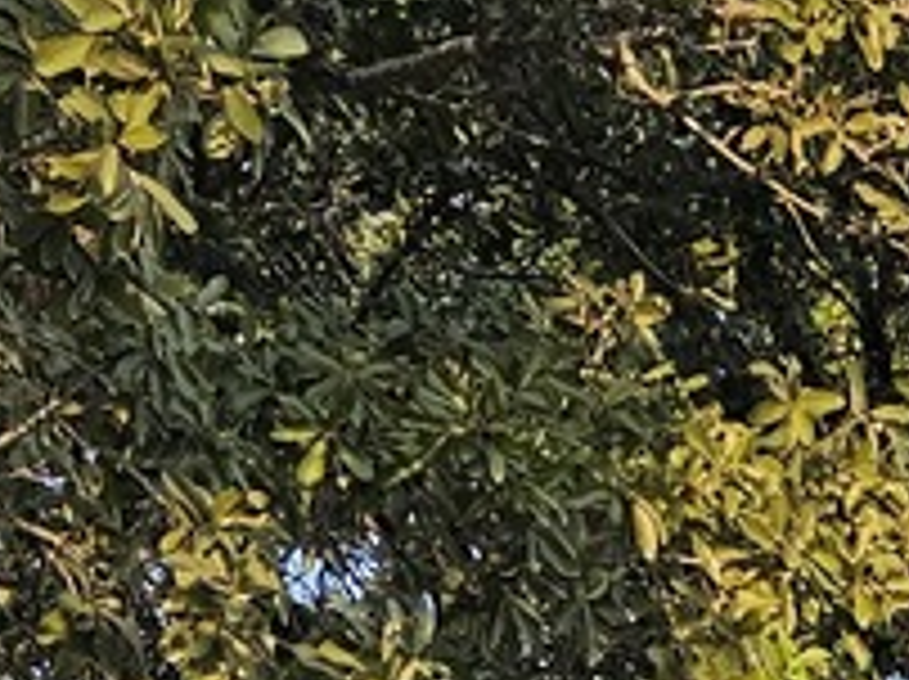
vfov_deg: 7.4
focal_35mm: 164
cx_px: 2016
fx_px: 4301
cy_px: 2405
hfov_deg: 10.7
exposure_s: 1/180
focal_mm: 6.3
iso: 40
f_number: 1.7
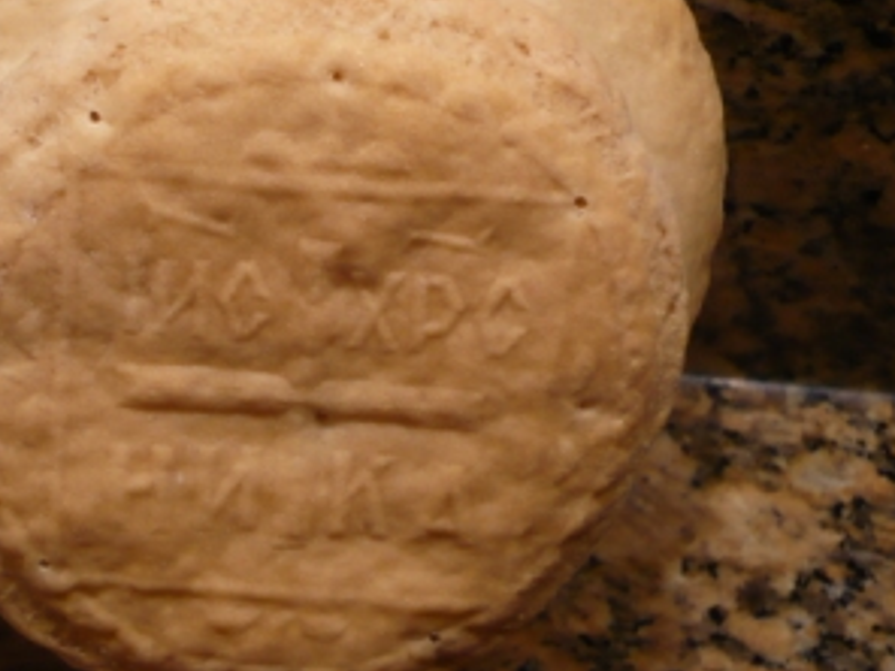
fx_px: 1370
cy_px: 281
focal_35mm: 53
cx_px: 257
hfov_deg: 35.6
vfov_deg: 27.5
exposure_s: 1/30
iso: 200
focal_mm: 5.8
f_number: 2.8
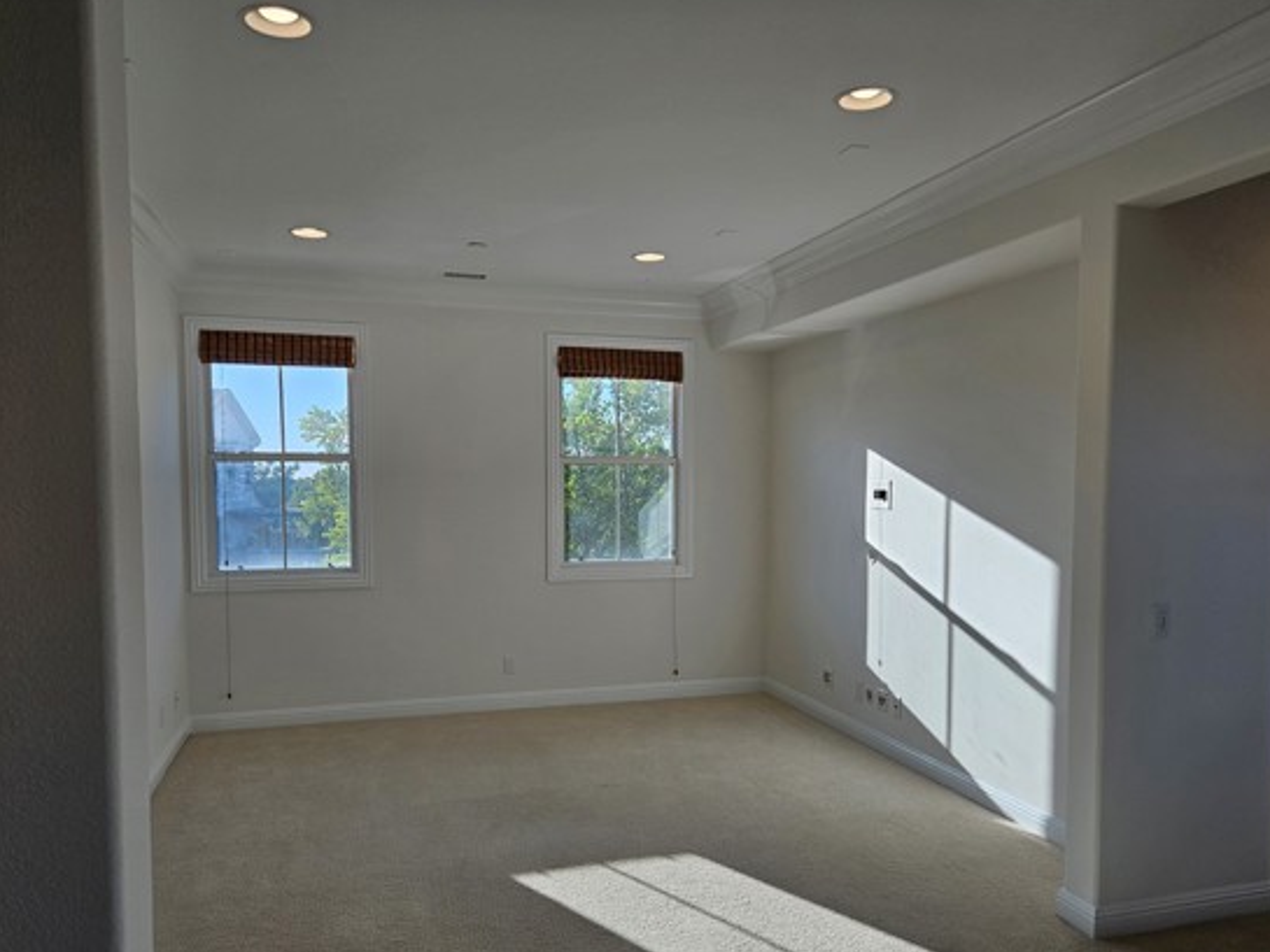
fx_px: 991
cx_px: 664
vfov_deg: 51.2
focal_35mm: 27
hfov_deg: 65.3
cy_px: 542
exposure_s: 1/547
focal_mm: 5.4
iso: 25
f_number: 1.8
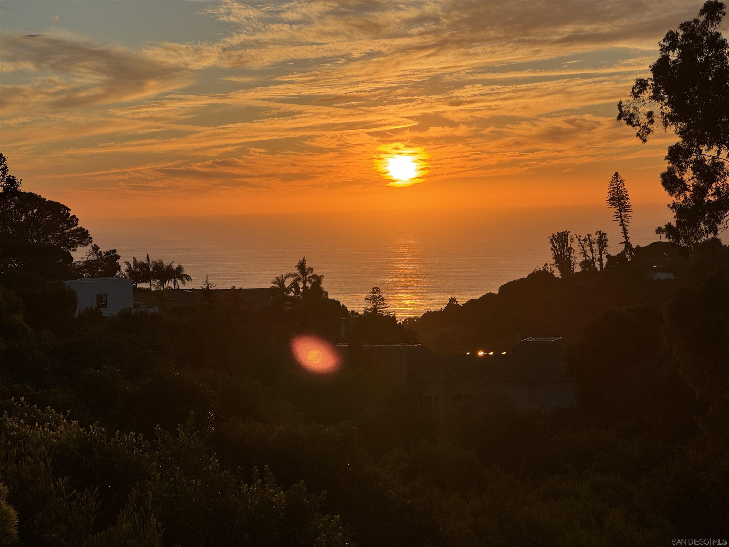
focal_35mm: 77
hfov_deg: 25.3
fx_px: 1622
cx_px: 364
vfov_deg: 19.1
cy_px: 274
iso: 25
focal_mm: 9
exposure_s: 1/763
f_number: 2.8
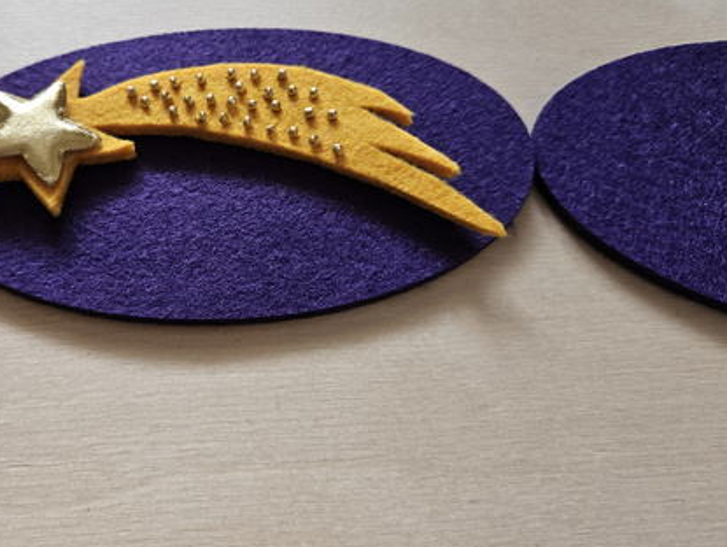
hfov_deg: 50.3
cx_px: 236
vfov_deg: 39.4
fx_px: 757
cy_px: 202
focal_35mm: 36
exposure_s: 1/100
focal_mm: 5.4
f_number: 1.8
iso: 250
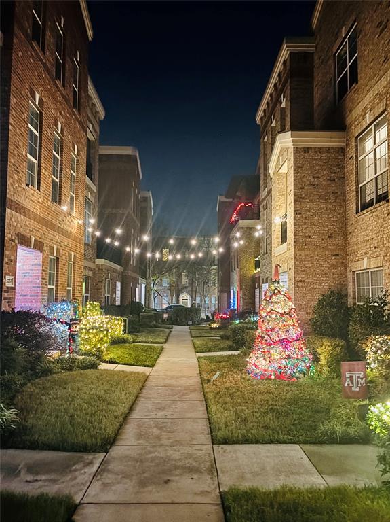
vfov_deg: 67.3
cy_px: 261
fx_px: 391
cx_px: 195
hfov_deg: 53.0
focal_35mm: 26
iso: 1000
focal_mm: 5.96
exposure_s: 1/20
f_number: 1.6
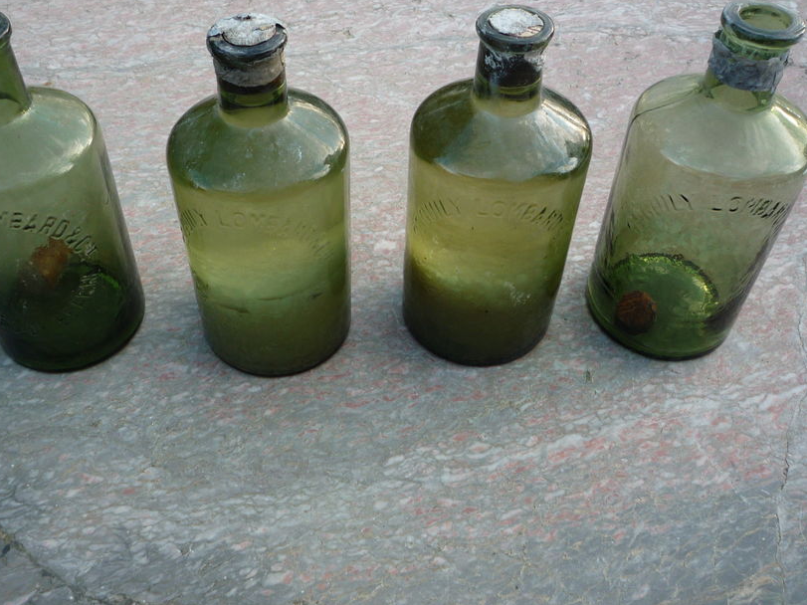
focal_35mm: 37
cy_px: 289
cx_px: 361
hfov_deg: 50.1
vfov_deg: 38.6
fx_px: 862
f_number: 3.5
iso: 100
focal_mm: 5.2
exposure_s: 1/100
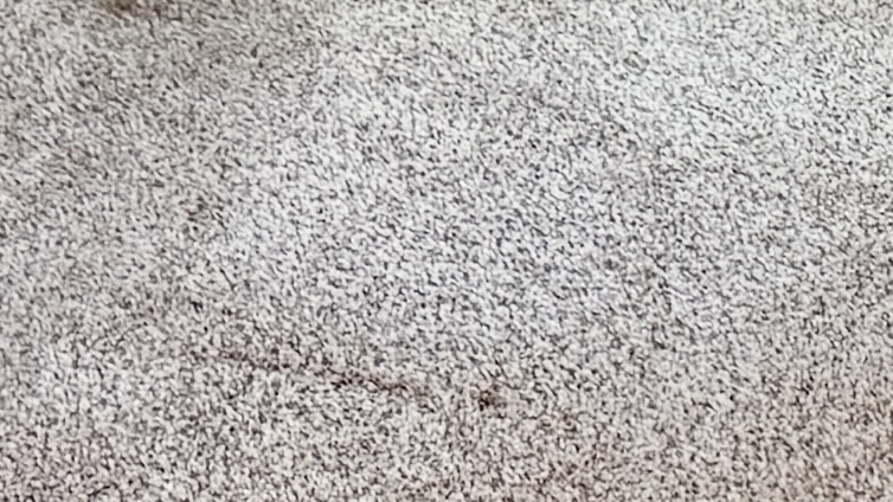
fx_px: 4688
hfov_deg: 9.7
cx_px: -1234
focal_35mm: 198
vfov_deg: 5.1
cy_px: -1878
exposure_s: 1/60
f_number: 1.78
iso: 250
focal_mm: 6.76
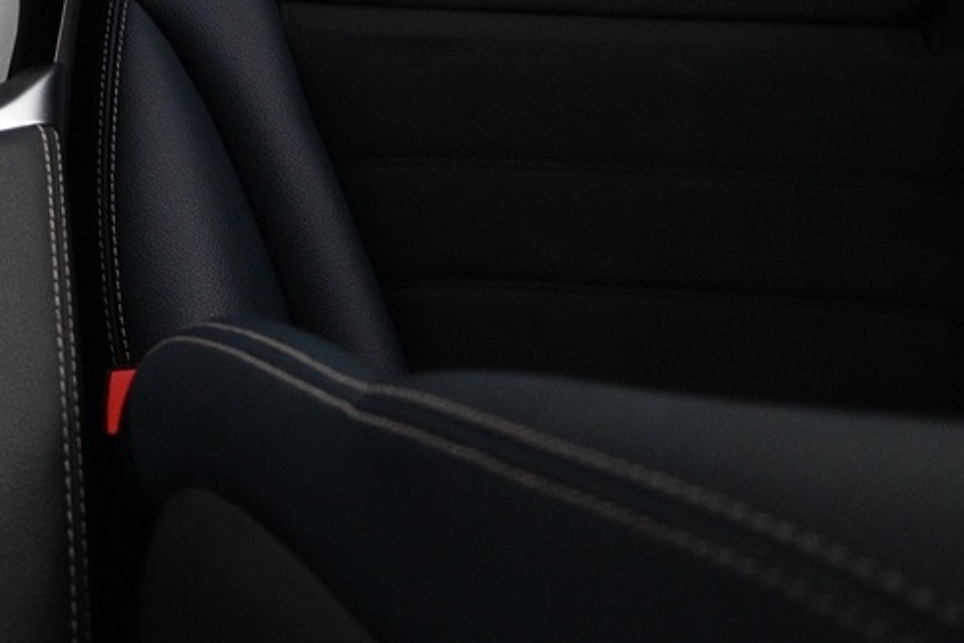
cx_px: -155
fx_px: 2142
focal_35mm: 80
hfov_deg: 23.4
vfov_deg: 15.6
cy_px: -351
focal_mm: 16
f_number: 3.5
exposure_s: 1/50
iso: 1600
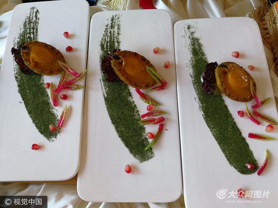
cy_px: 104
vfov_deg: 51.4
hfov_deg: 65.3
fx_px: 217
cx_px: 139
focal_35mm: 27
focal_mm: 3.95
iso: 100
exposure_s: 1/50
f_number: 2.2
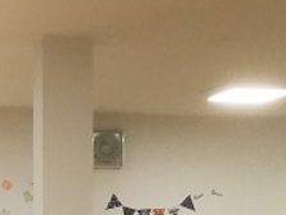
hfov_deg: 17.6
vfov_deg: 13.1
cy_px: 272
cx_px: 32
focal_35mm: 110
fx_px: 909
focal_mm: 3.3
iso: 25
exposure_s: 1/30
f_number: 2.4
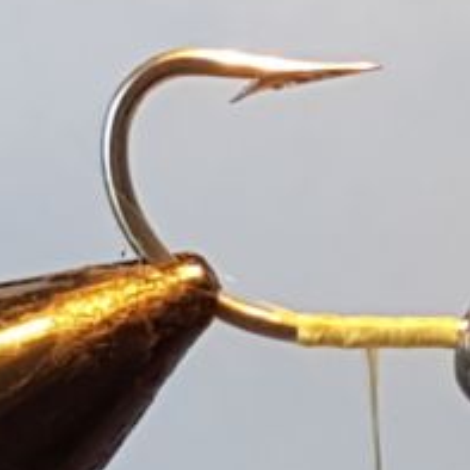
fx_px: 645
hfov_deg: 37.8
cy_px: 212
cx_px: 408
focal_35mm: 42
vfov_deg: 40.0
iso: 100
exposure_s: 1/100
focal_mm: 4.2
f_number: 1.7
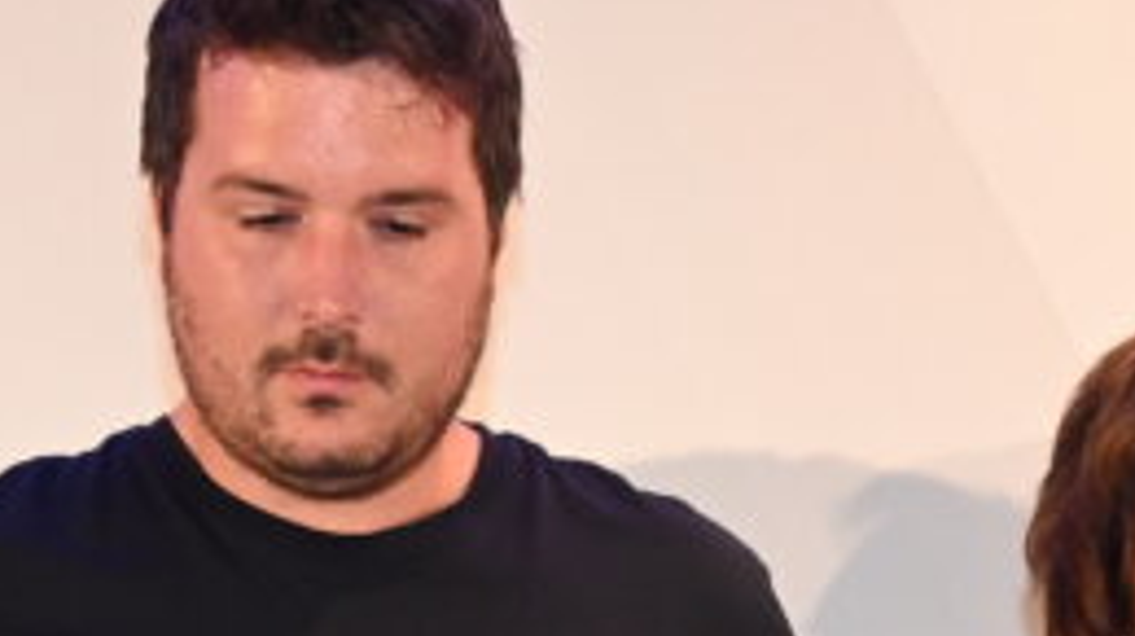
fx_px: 5110
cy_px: 1200
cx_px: 618
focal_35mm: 170
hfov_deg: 12.7
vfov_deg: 6.9
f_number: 5
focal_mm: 41
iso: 1400
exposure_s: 1/60
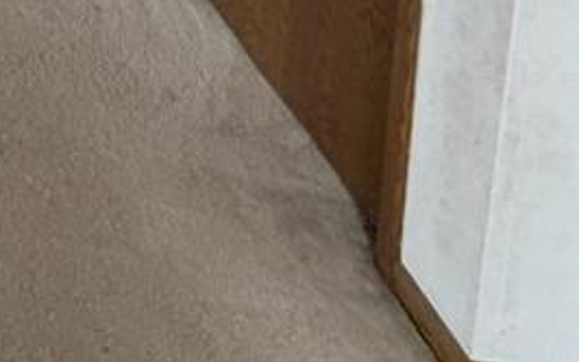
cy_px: -382
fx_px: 1057
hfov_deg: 22.1
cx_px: -396
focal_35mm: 67
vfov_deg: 15.3
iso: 250
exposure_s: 1/121
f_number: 2.2
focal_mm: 2.22
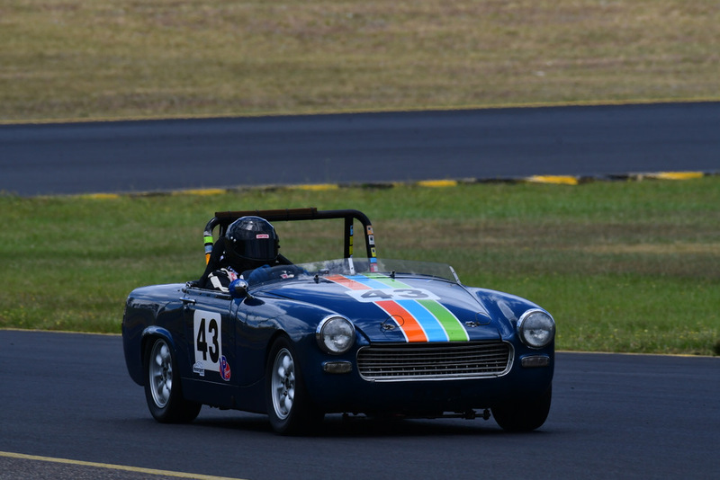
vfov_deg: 1.8
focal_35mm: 750
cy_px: 240
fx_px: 15005
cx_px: 360
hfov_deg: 2.7
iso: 320
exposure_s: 1/640
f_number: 11
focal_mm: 500
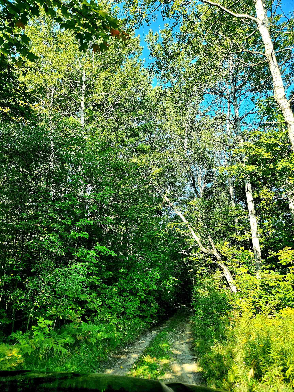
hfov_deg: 58.9
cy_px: 196
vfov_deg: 73.9
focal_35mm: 23
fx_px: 260
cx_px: 147
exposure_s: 1/196
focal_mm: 5.4
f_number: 1.8
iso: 20
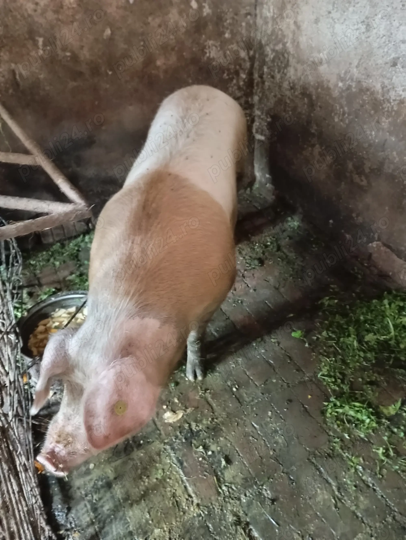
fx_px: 437
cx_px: 203
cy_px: 270
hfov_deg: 49.9
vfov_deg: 63.4
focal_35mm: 28
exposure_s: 1/9.09
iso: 6112
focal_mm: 4.27
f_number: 1.8
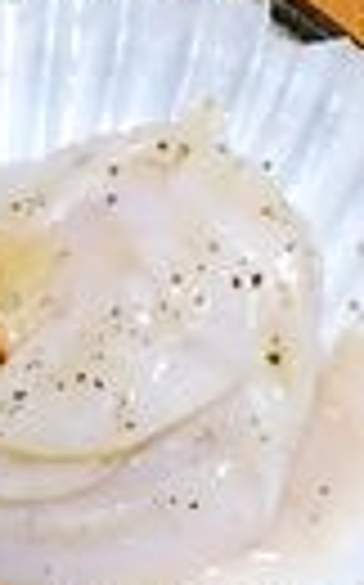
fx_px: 4868
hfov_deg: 4.2
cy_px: 691
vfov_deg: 6.8
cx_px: -328
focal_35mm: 306
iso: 800
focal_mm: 22.18
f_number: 5.6
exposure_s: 1/40
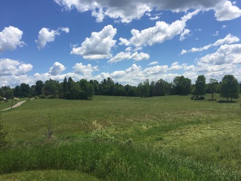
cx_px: 120
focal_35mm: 29
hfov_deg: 61.7
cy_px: 90
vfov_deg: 48.2
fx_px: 202
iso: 32
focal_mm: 4.15
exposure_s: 1/3049
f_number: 2.2
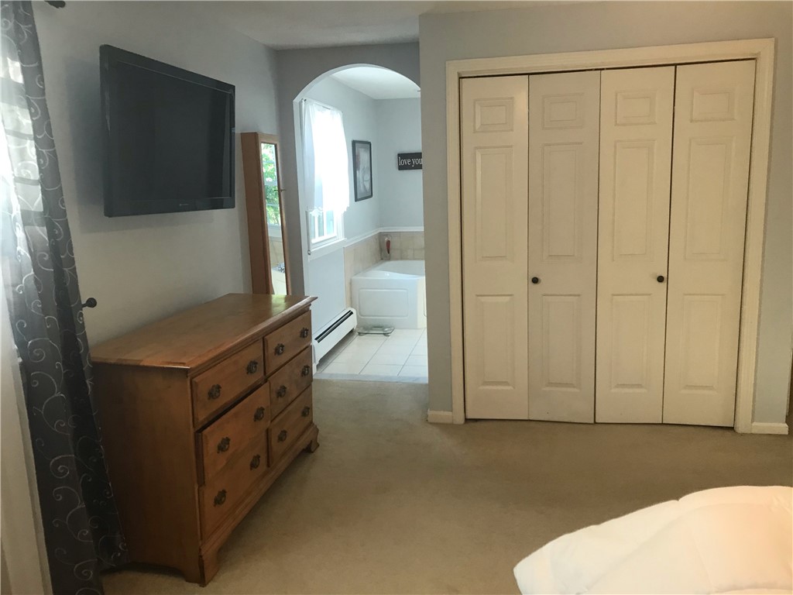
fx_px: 641
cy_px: 298
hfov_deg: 63.4
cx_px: 396
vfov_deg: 49.7
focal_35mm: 28
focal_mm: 3.99
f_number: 1.8
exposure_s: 1/30
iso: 40
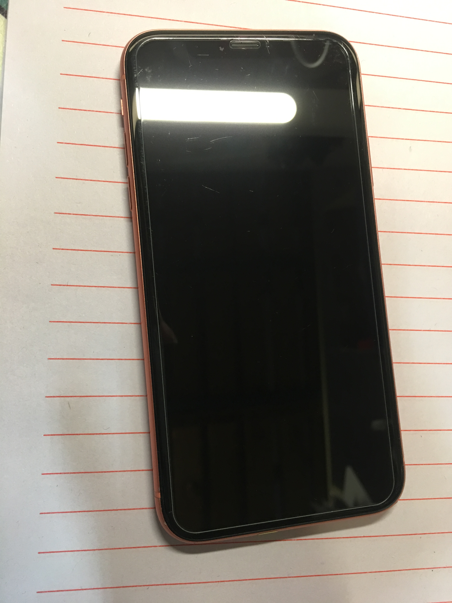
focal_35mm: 29
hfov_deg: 48.2
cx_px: 226
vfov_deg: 61.7
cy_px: 302
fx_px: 505
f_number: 2.2
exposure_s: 1/10
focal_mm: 4.15
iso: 80
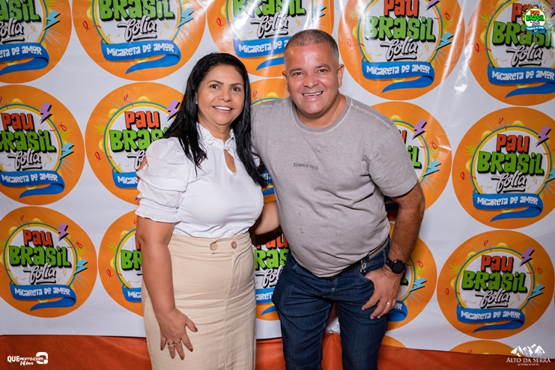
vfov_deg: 36.9
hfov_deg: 53.1
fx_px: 555
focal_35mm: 36
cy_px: 185
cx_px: 278
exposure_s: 1/250
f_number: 2.8
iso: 2500
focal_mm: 24
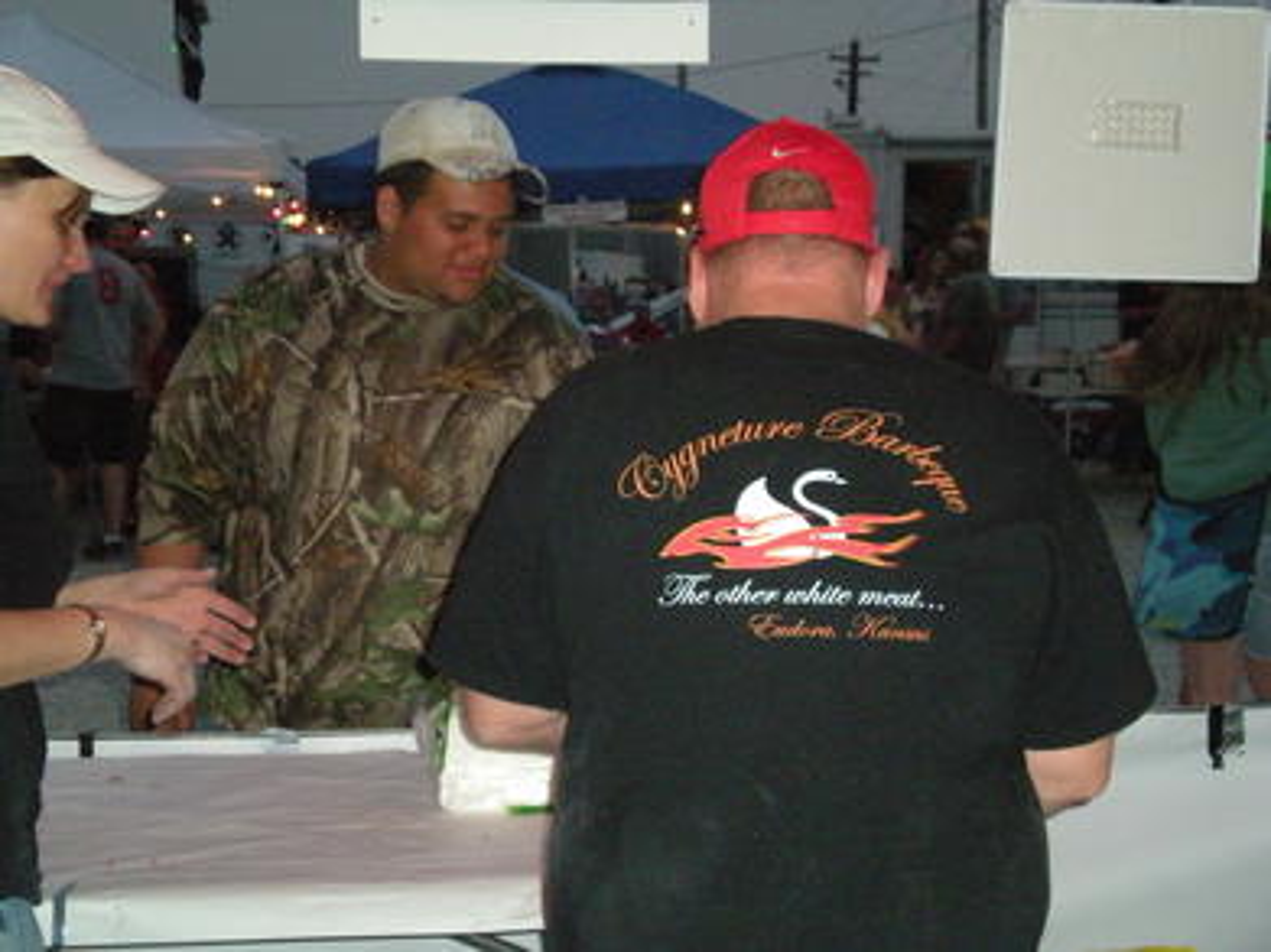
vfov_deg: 19.9
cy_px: 476
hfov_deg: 26.3
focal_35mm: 74
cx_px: 636
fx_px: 2716
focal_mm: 12.3
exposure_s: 1/125
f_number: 4.6
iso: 800
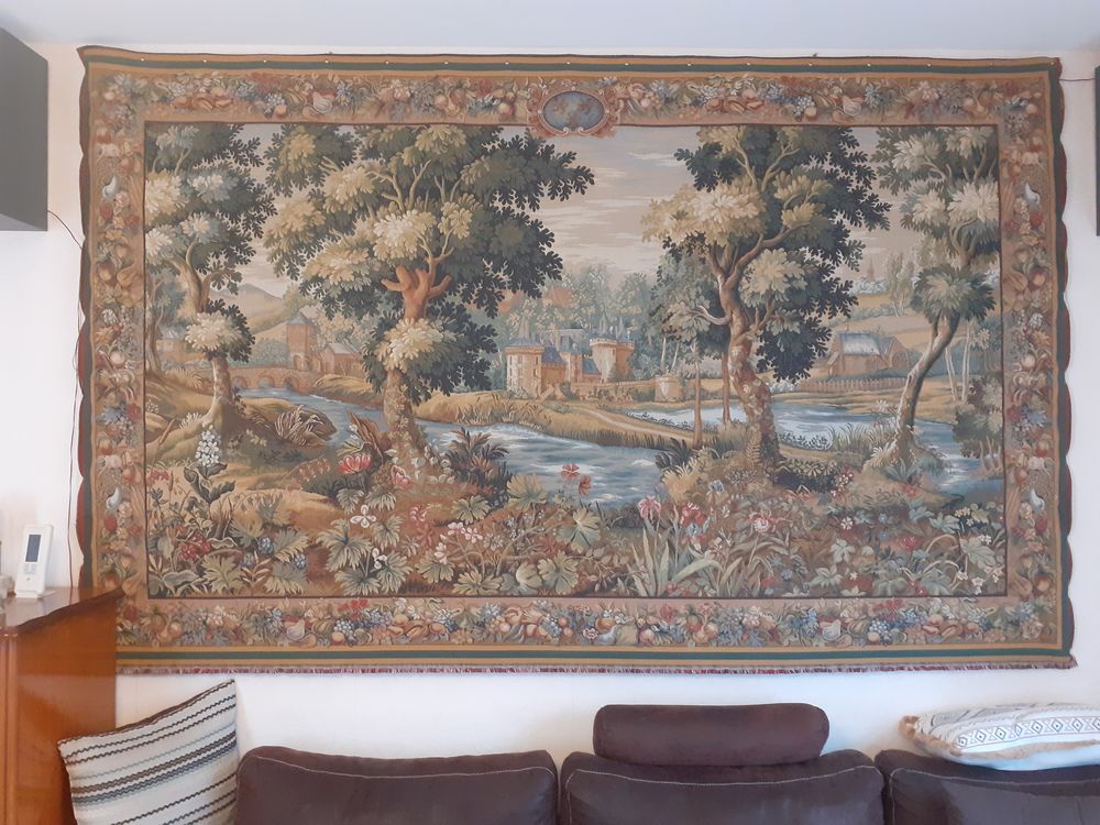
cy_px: 412
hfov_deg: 65.3
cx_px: 550
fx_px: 858
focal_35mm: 27
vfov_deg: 51.4
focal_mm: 3.6
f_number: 1.9
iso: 320
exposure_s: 1/25
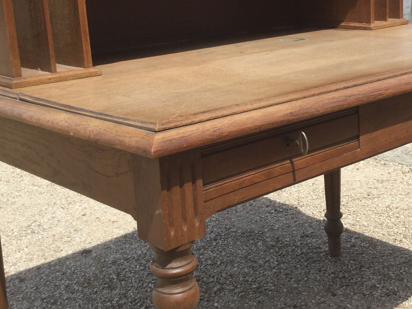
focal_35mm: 57
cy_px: 96
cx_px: 282
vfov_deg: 25.5
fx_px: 678
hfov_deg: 33.4
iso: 25
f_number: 2.4
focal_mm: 3.3
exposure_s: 1/1253
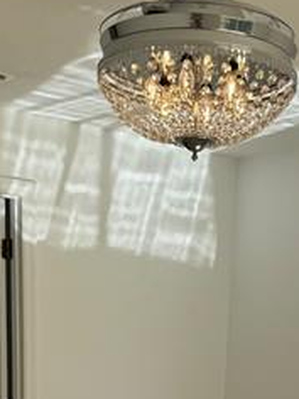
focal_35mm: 78
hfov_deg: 18.8
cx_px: 213
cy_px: 517
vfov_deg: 22.4
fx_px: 898
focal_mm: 6.76
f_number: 1.78
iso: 80
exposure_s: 1/1271
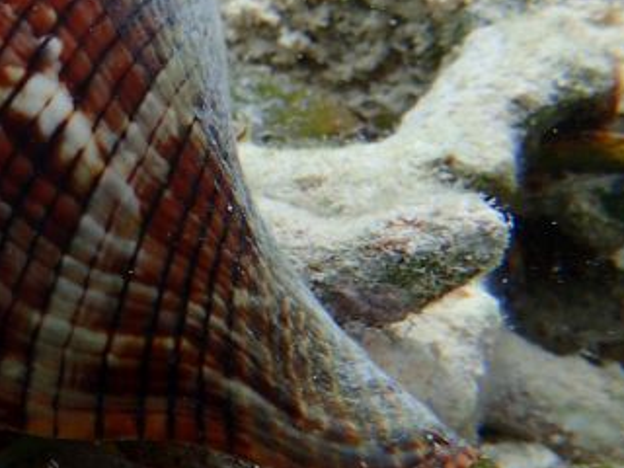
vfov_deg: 18.4
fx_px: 1442
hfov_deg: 22.9
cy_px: 166
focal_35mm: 80
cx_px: -66
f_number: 3.2
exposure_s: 1/800
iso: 100
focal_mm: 5.87
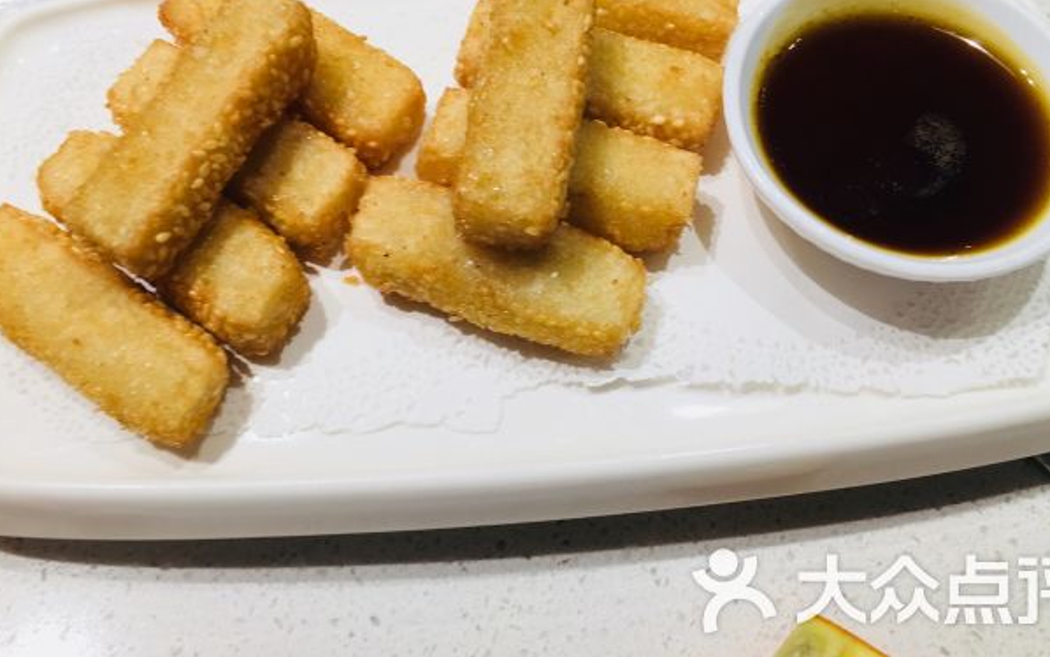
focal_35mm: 36
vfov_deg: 35.0
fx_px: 1030
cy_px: 220
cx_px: 518
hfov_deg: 54.0
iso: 25
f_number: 2.2
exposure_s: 1/50
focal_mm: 4.15
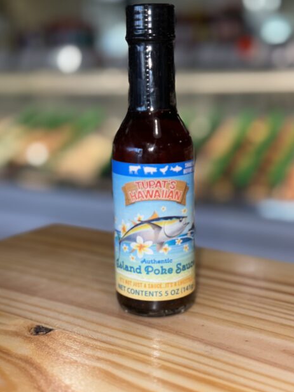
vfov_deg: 36.8
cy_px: 182
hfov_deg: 28.0
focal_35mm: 52
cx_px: 158
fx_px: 589
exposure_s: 1/132
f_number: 1.78
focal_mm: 6.76
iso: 50
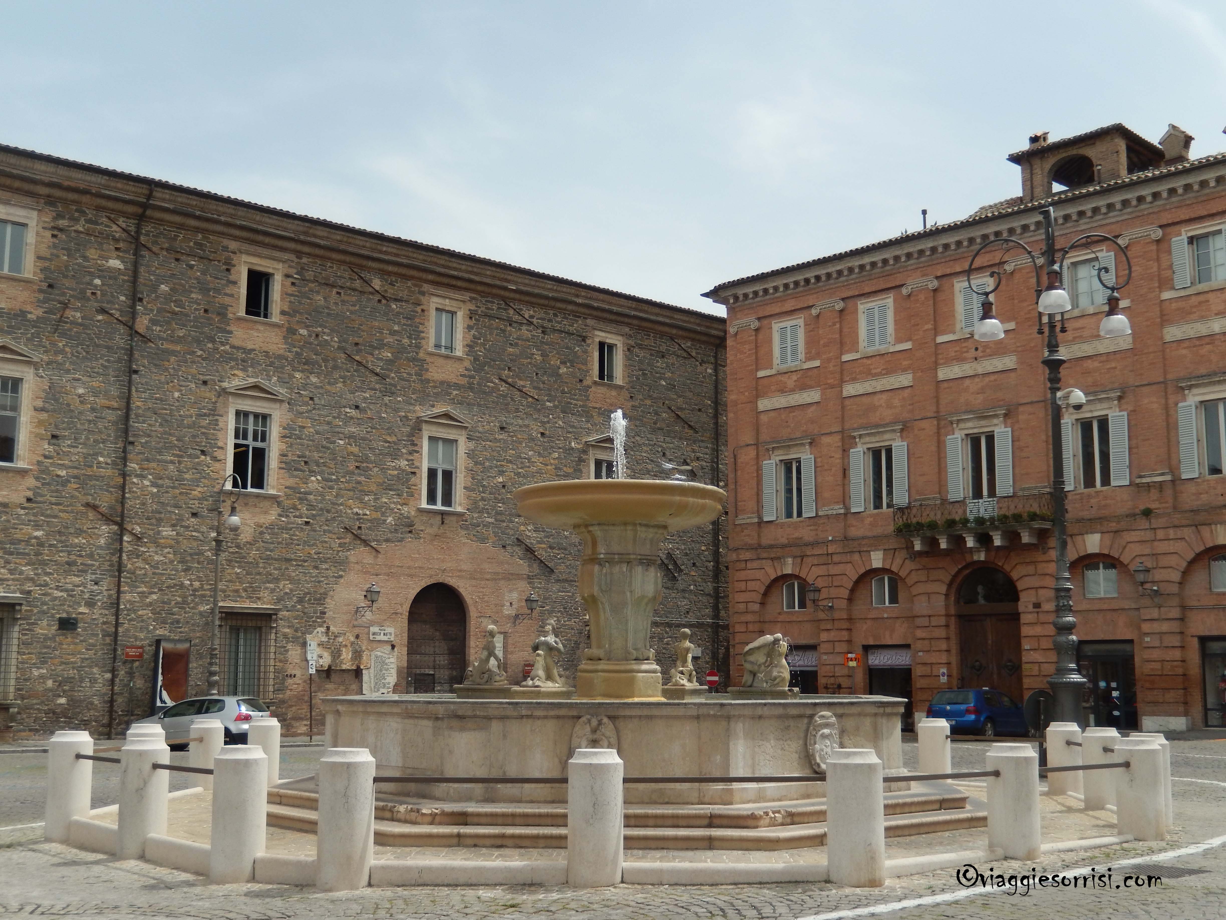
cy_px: 460
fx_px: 1452
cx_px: 613
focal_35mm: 41
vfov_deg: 35.1
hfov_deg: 45.8
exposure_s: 1/800
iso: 125
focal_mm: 7.3
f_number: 4.2
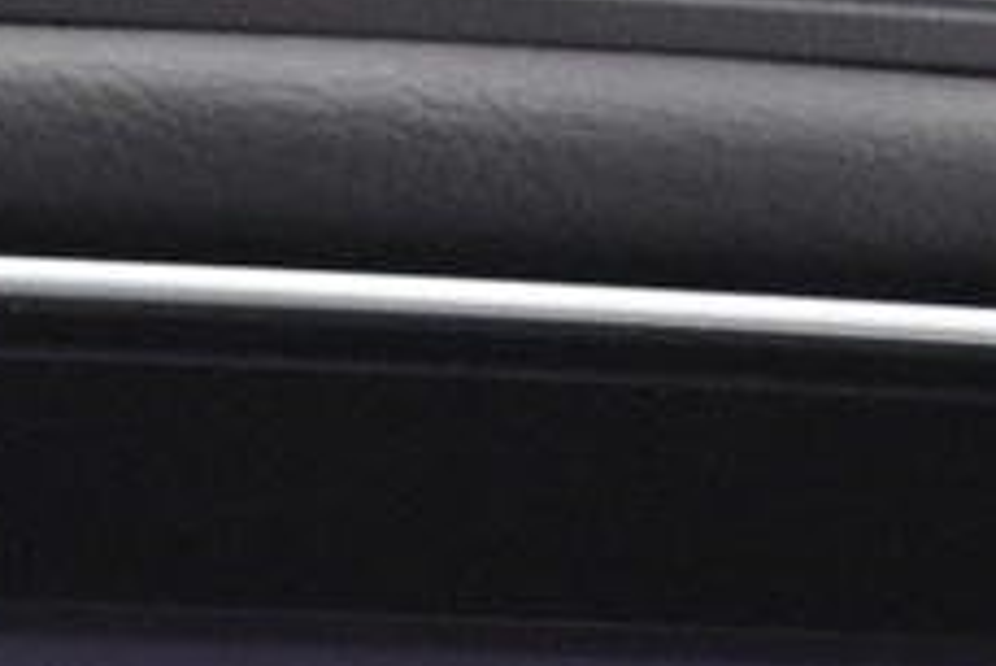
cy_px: 1445
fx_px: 5287
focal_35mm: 191
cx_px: -787
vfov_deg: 6.9
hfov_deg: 10.2
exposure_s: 1/30
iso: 3200
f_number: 3.5
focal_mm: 18
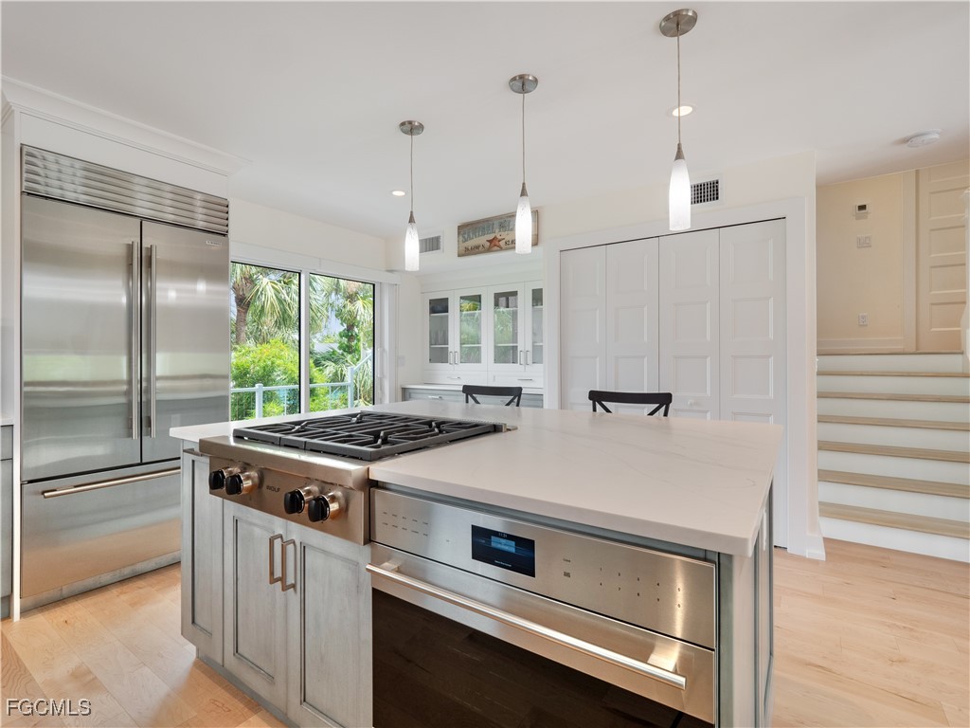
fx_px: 448
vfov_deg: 78.1
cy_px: 364
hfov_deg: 94.5
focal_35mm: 16
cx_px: 485
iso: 200
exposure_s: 1/13
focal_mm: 8
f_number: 7.1
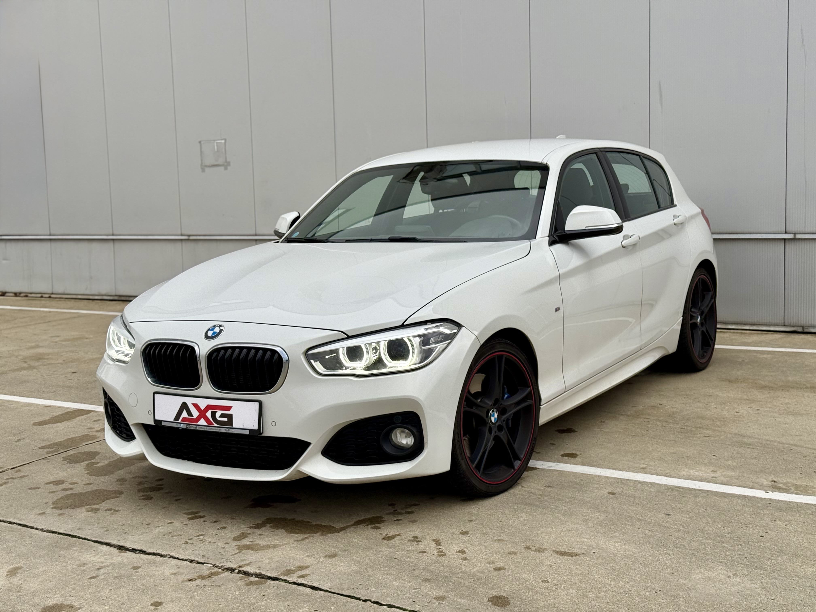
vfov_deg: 30.3
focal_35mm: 48
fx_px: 1131
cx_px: 408
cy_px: 306
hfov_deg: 39.7
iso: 80
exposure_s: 1/503
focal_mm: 6.76
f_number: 1.78
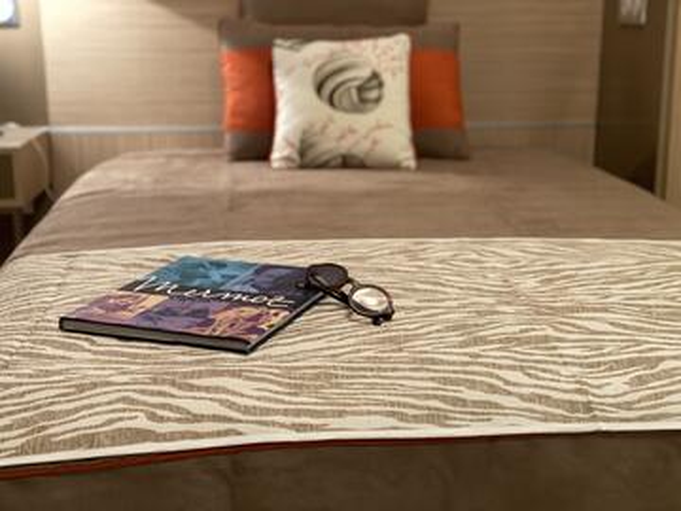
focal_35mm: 52
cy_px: 256
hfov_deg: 36.8
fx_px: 1023
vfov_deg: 28.0
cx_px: 340
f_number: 2
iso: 200
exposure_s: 1/33
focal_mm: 6
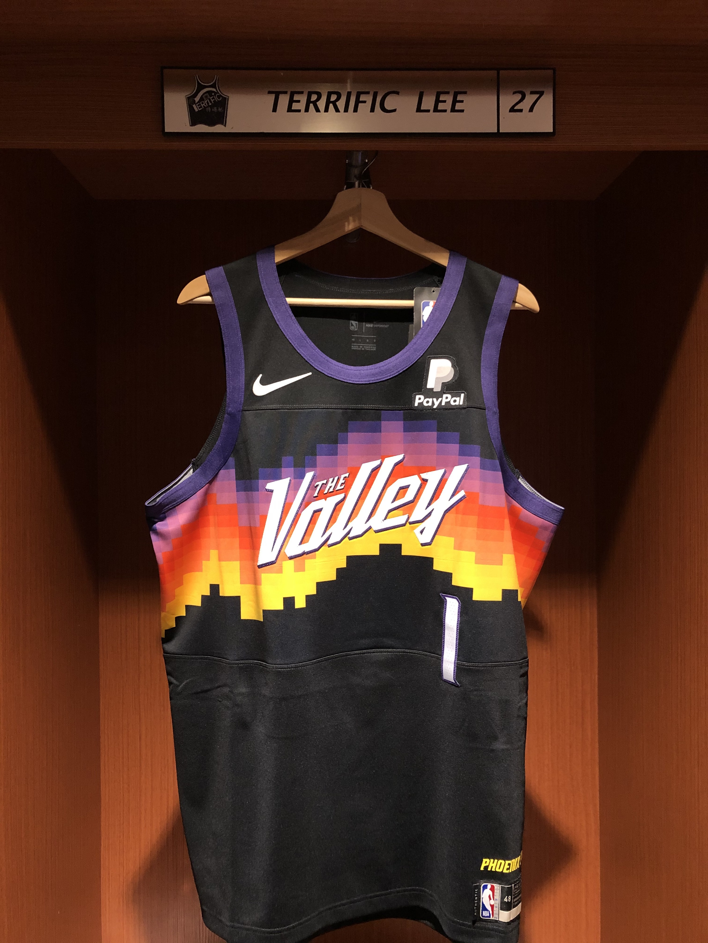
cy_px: 472
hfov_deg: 49.7
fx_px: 764
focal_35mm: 28
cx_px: 354
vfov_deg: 63.4
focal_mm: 3.99
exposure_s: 1/15
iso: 64
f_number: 1.8
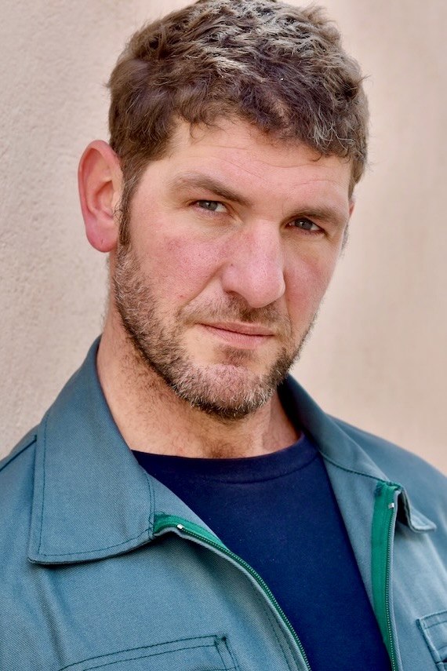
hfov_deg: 16.1
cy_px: 336
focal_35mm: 85
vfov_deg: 23.9
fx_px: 1583
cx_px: 224
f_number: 5.6
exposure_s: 1/400
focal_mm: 85
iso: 400
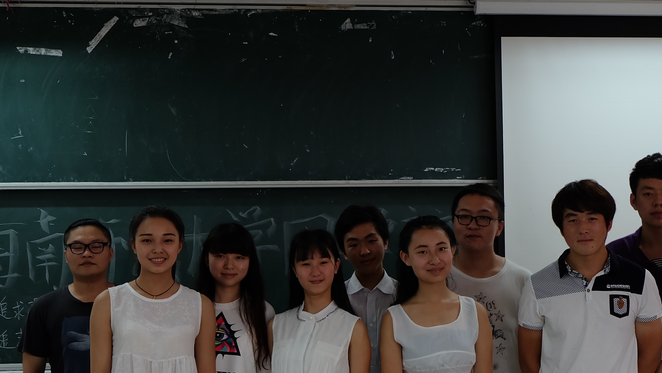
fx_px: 1036
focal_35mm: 59
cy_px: 294
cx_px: 378
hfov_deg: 35.4
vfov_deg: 20.2
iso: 400
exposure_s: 1/34
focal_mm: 23.2
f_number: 4.2
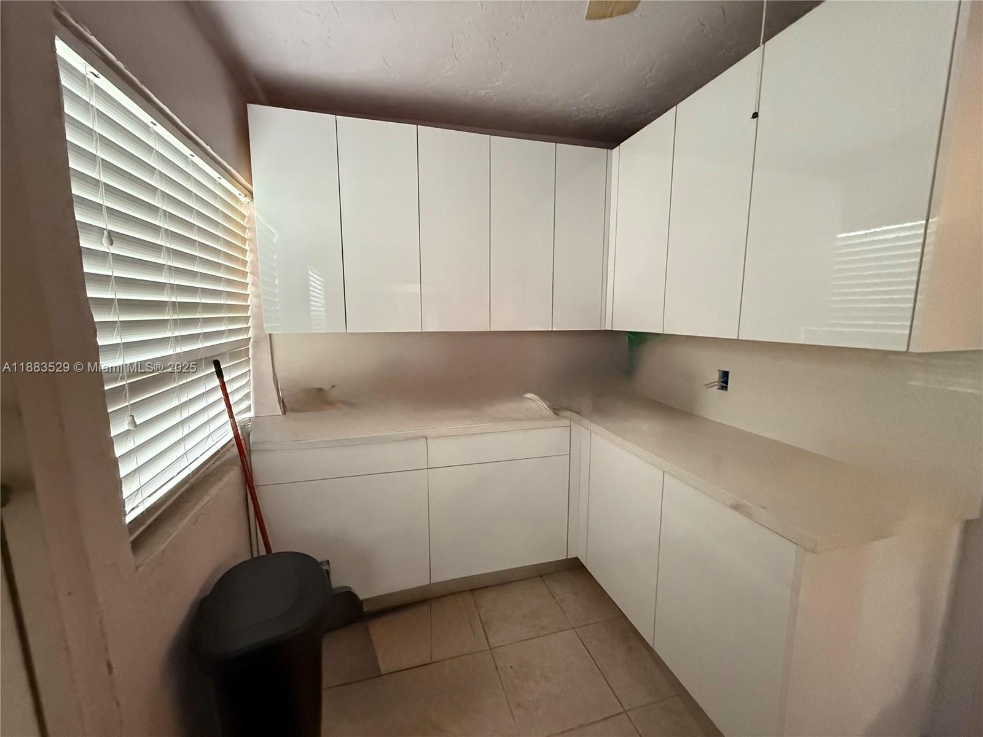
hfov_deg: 102.1
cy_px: 368
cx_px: 492
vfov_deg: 85.7
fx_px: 398
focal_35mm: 14
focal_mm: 2.22
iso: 1000
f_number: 2.2
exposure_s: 1/60
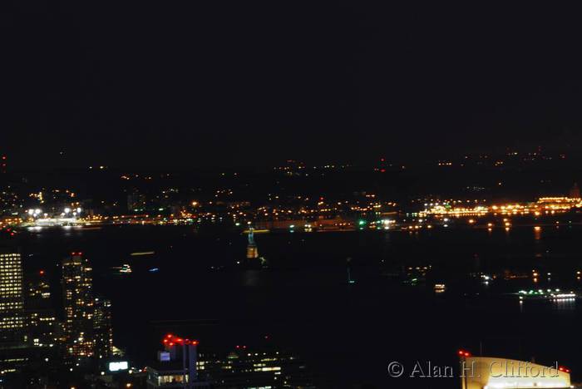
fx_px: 4854
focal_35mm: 300
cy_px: 194
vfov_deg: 4.6
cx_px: 291
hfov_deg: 6.9
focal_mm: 200
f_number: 14
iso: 280
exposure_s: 25
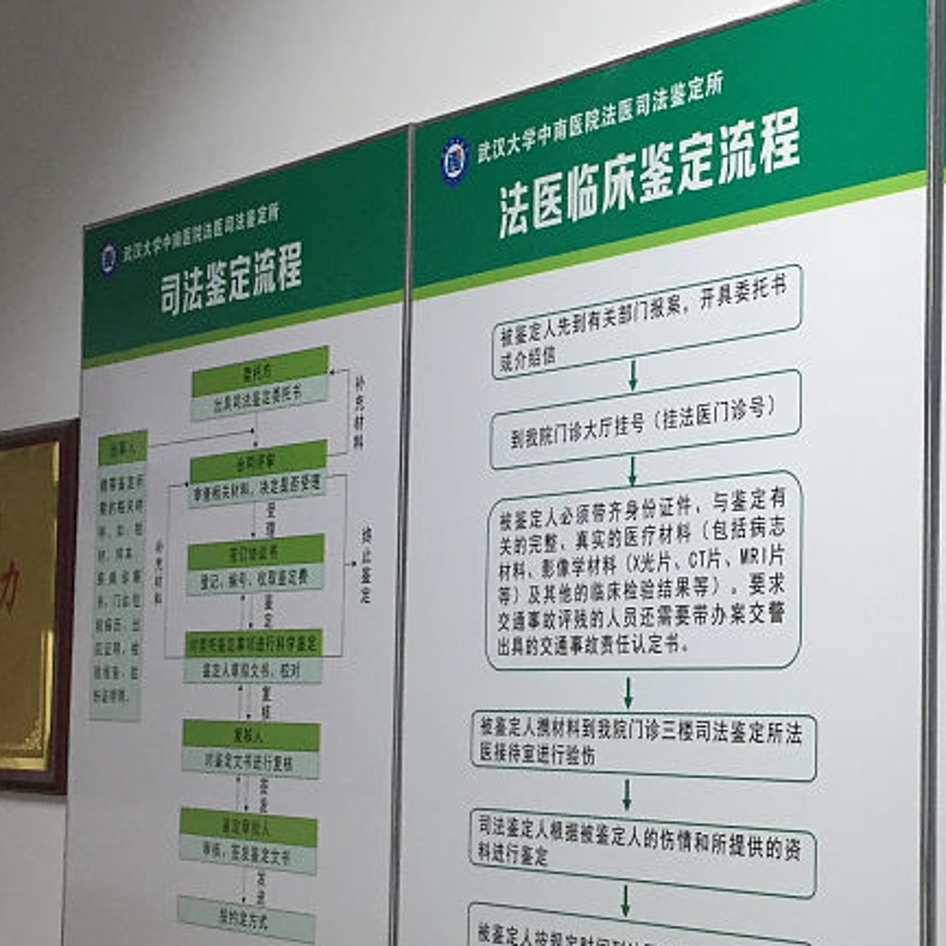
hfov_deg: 24.2
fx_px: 2195
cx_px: 636
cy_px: 607
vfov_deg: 24.2
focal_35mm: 71
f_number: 2.2
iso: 125
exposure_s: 1/33
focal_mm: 4.15
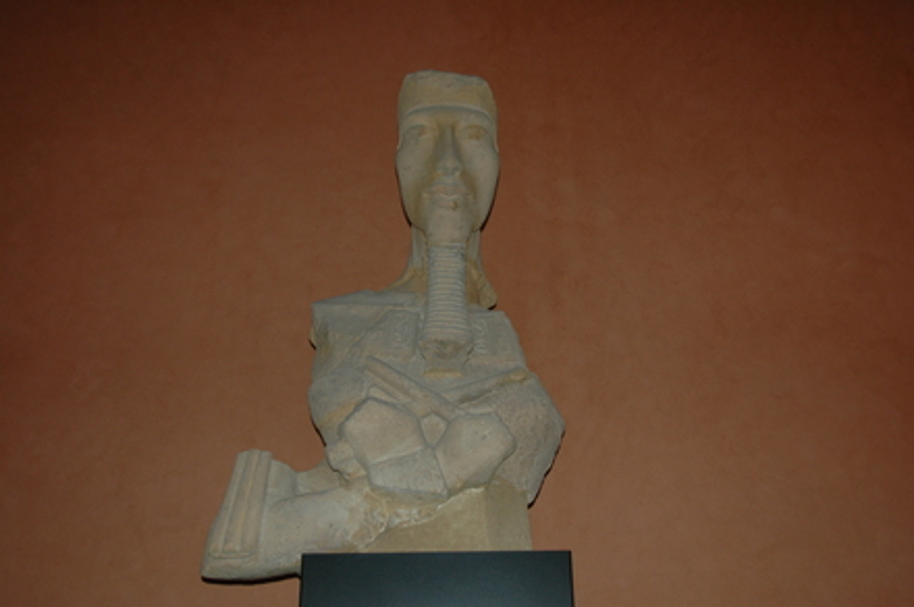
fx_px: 1027
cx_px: 457
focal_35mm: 40
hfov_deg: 48.0
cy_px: 304
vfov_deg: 32.9
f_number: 4
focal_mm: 27
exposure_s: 1/60
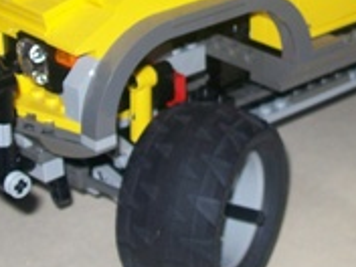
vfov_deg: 10.8
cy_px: 0
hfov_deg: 14.5
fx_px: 1399
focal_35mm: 136
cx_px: 264
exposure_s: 1/84.5
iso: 80
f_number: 3.4
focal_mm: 9.4
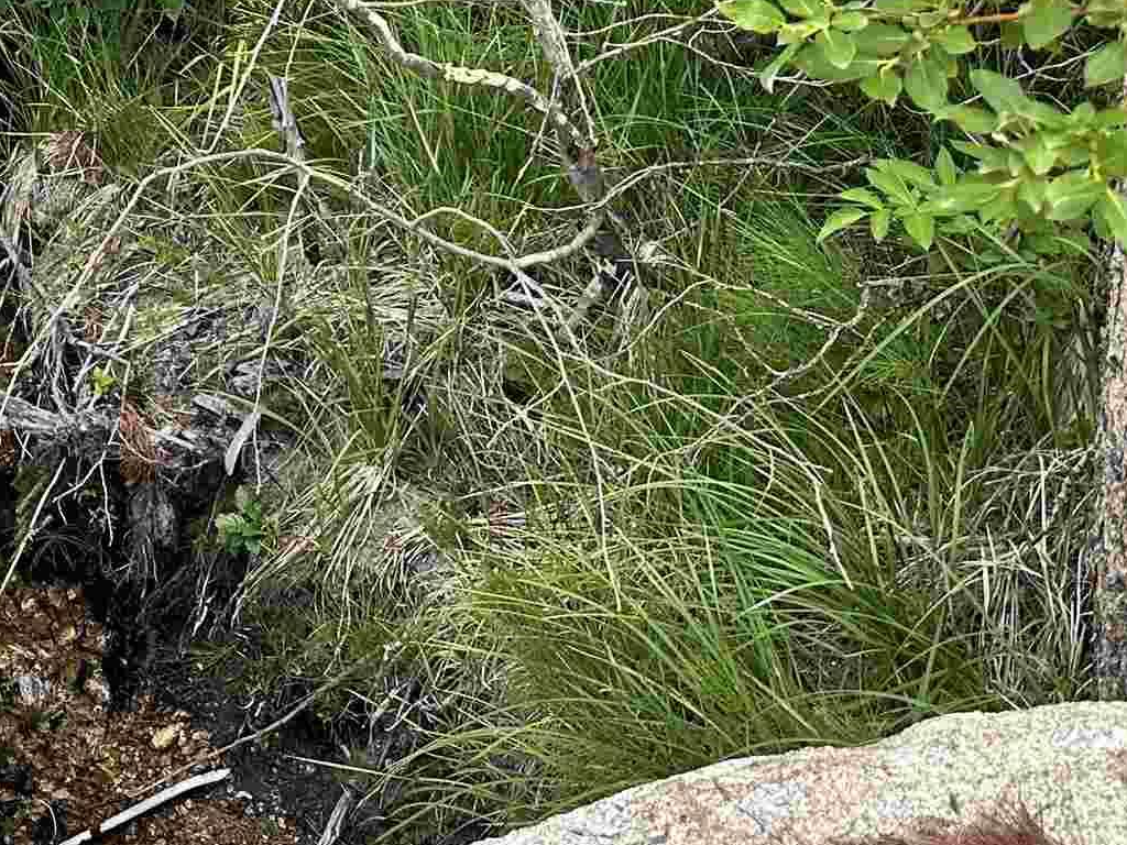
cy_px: -221
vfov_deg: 19.1
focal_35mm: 72
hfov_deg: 23.5
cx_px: -391
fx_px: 2344
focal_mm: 6.86
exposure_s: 1/271
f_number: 1.78
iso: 80
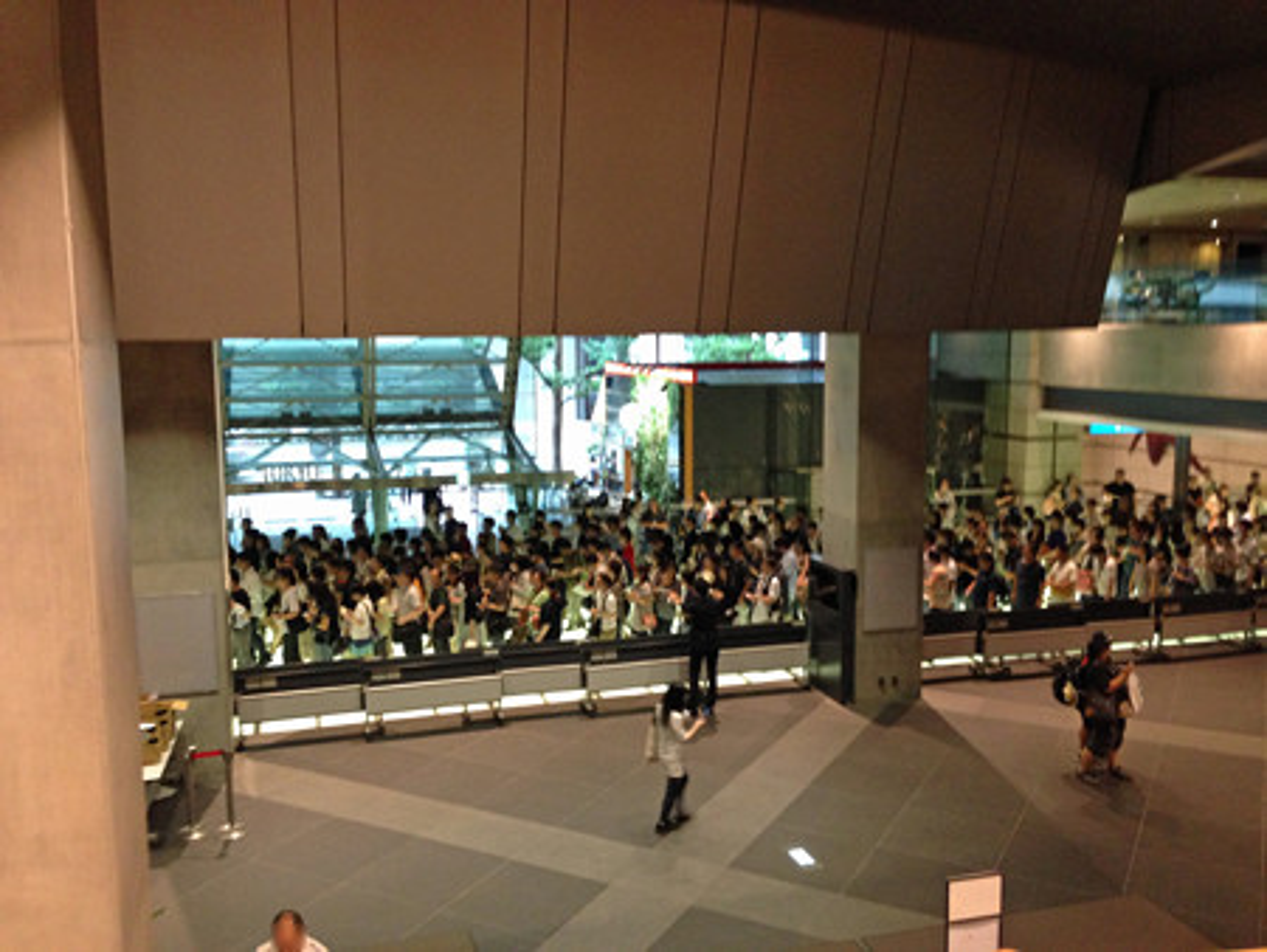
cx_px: 634
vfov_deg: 43.0
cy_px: 476
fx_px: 1208
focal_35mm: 33
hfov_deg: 55.3
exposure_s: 1/20
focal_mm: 4.13
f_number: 2.4
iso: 250
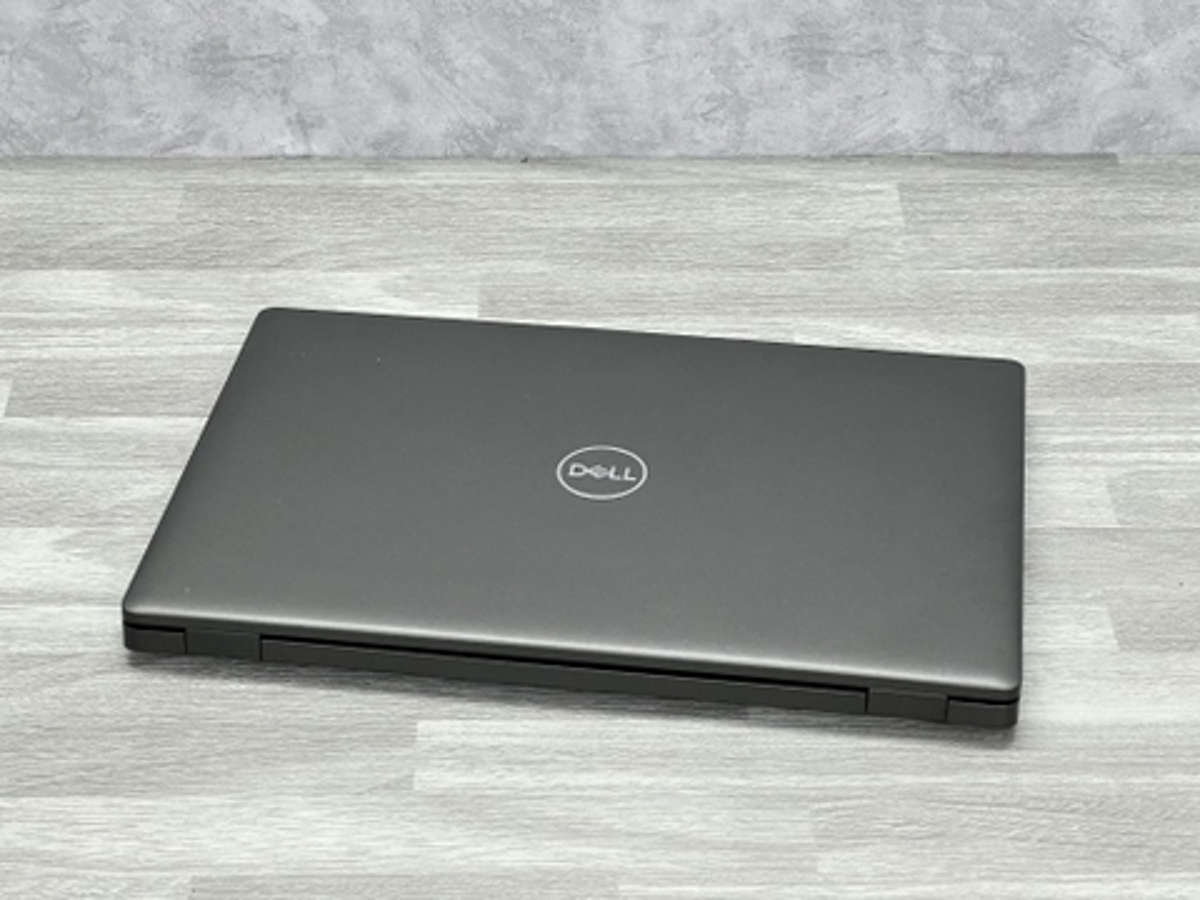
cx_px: 600
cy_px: 450
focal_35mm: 77
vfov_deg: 19.1
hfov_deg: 25.3
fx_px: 2669
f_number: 2.8
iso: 500
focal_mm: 9
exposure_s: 1/100
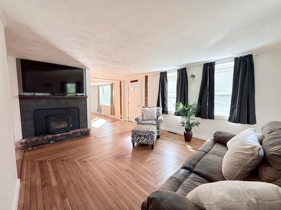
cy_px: 105
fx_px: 114
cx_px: 140
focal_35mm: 14
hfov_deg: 102.1
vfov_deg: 85.7
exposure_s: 1/99
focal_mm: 2.22
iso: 100
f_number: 2.2
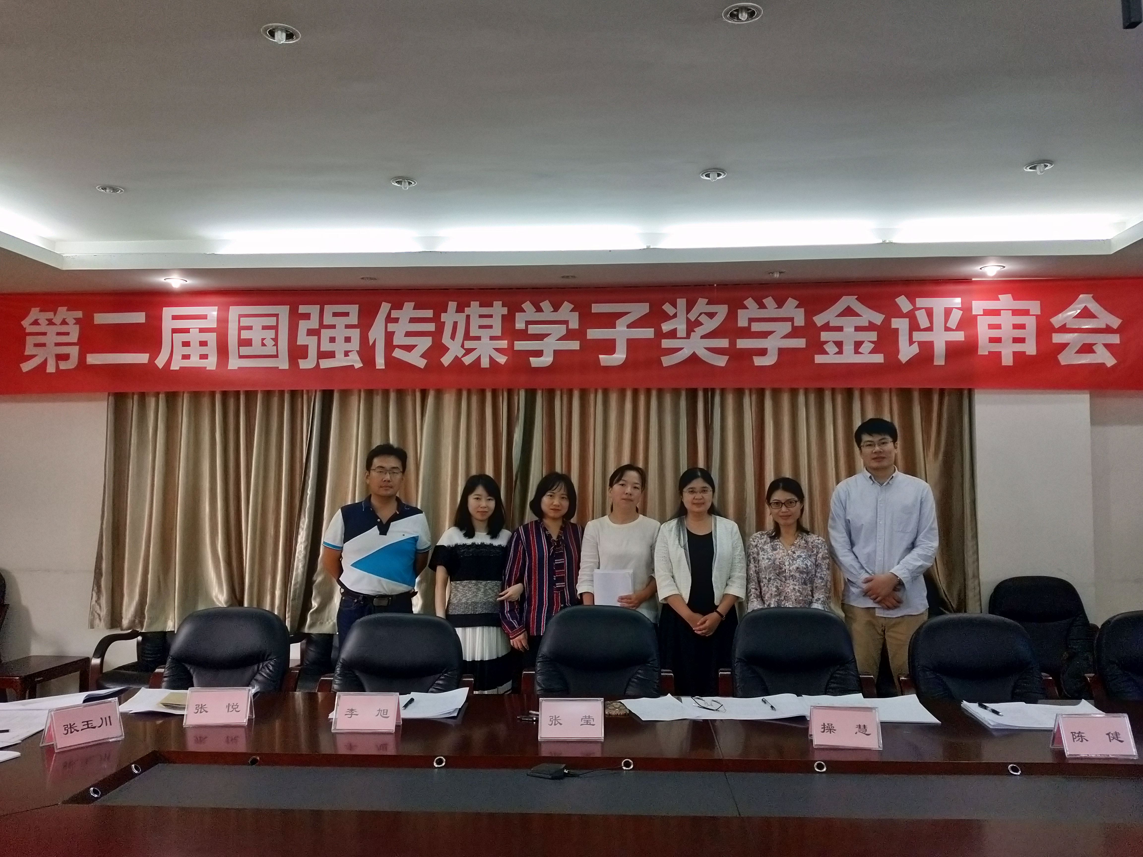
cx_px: 572
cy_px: 428
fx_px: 759
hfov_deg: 73.9
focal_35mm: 23
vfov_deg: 58.9
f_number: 1.7
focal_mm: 3.99
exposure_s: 1/50
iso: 182
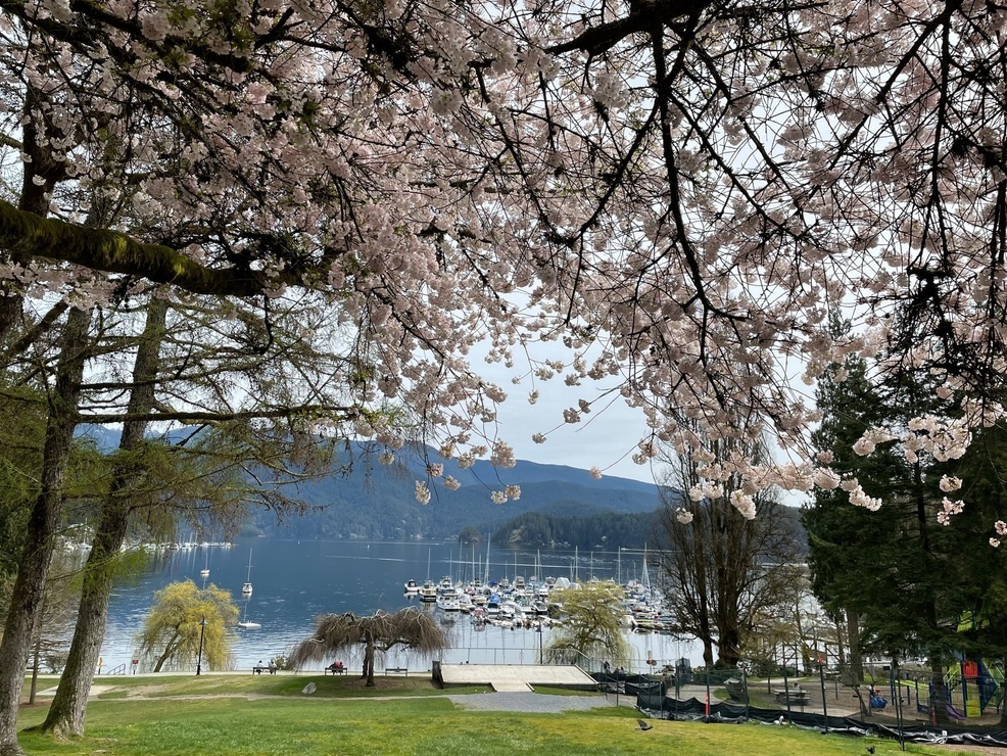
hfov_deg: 65.3
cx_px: 501
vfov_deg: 51.4
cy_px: 377
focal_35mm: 27
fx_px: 786
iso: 32
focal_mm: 4.2
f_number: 1.6
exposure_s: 1/2747
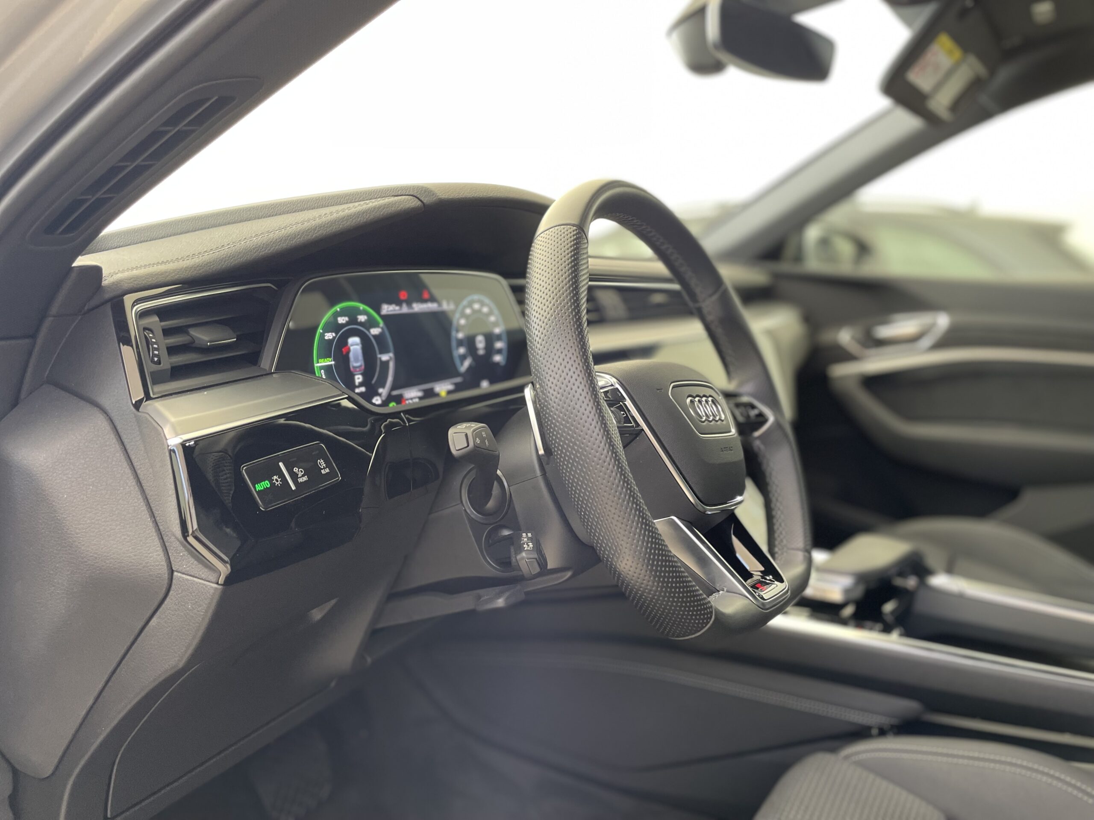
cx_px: 547
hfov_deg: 67.3
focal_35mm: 26
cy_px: 410
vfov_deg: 53.1
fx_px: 822
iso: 160
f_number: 1.6
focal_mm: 4.2
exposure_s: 1/60
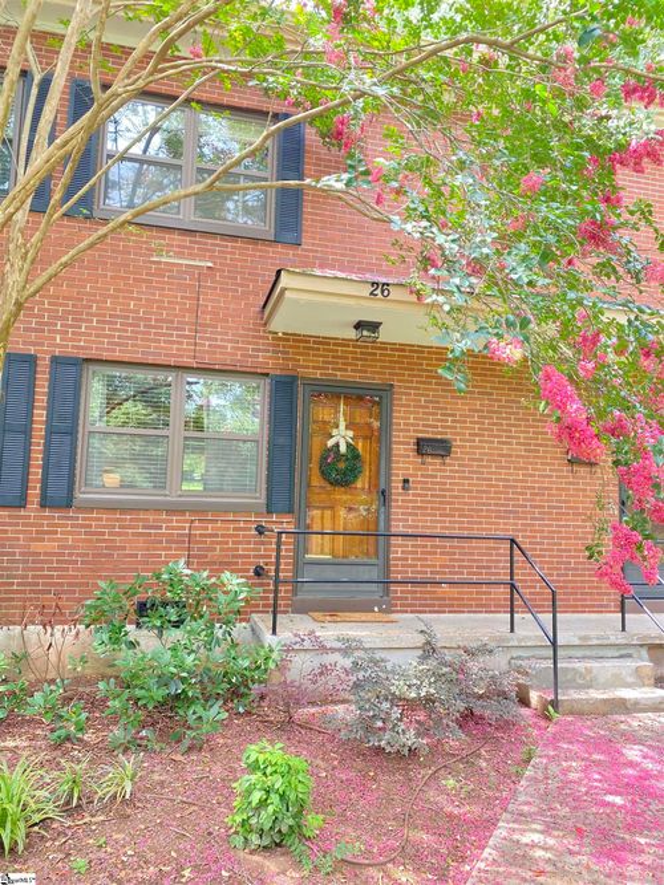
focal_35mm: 26
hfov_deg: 53.0
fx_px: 665
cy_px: 442
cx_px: 332
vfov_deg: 67.3
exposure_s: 1/122
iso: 50
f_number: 1.8
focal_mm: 4.25
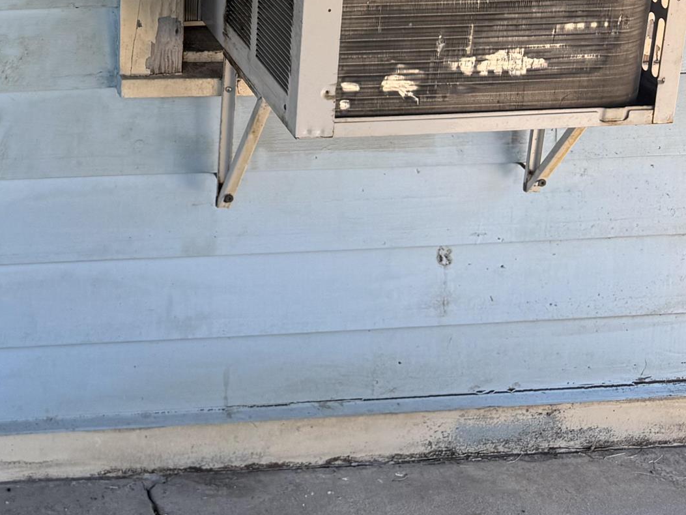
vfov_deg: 19.4
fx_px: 1387
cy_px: -153
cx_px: -96
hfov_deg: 25.5
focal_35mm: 70
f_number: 1.78
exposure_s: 1/249
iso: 64
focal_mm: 6.76
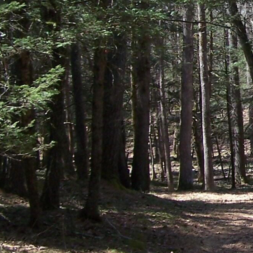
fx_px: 1083
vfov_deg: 13.3
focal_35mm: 131
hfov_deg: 12.6
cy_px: 58
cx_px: 392
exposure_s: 1/320
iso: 80
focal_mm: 6.3
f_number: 2.8
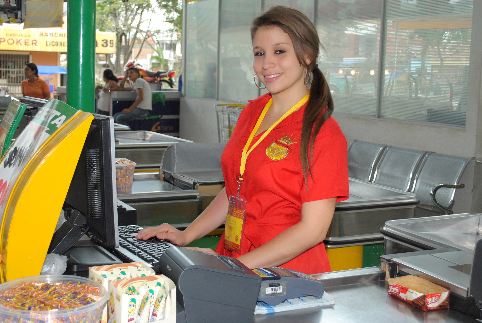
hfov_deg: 43.6
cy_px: 162
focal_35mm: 45
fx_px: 603
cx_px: 241
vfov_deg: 29.9
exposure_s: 1/60
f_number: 4.8
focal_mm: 30
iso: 200
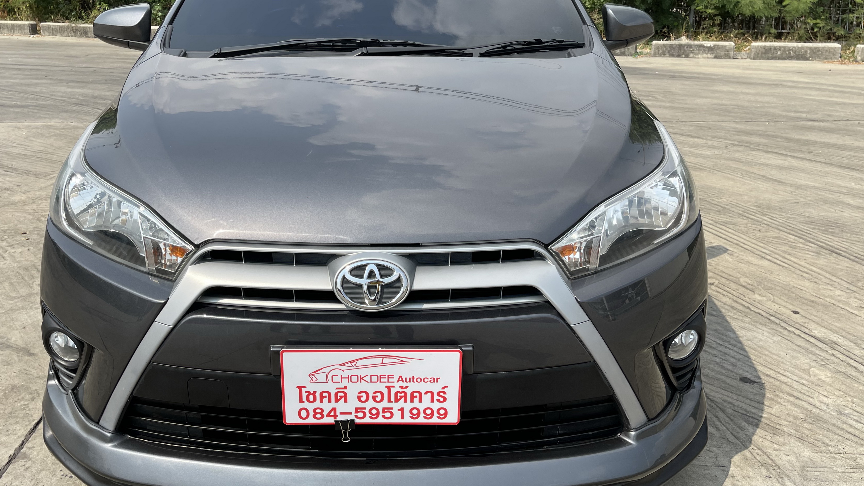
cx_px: 389
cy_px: 214
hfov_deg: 59.4
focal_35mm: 33
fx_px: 756
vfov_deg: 35.6
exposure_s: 1/3559
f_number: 1.6
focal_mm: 5.1
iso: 32
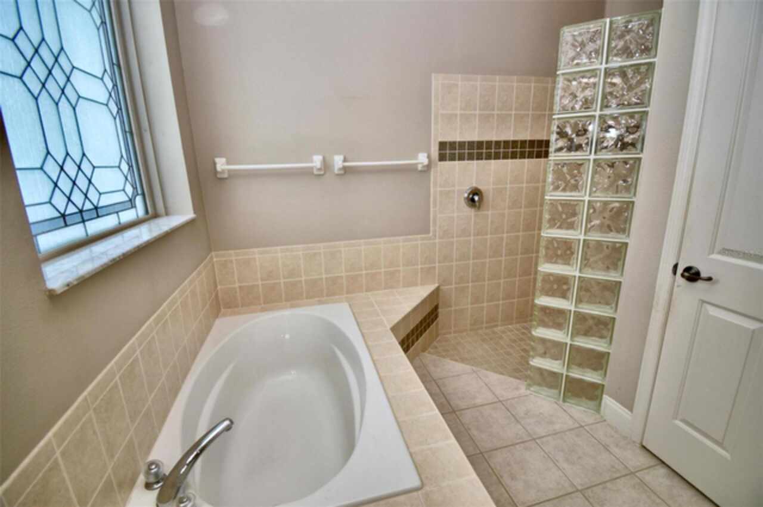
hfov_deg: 100.5
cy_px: 254
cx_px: 382
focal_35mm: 15
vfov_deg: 77.2
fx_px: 318
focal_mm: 10
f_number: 4.5
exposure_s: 1/30
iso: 180
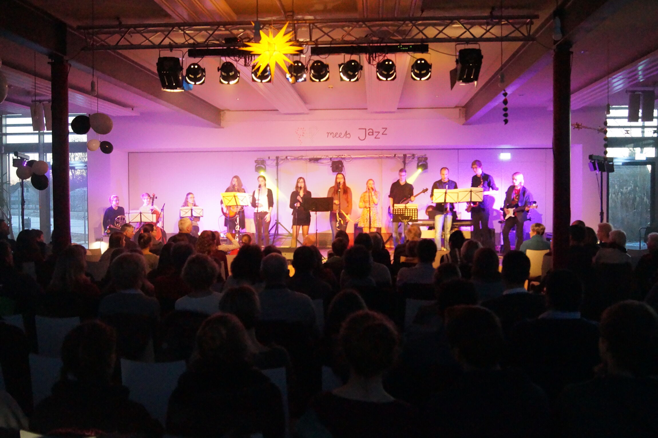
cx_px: 329
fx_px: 603
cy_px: 219
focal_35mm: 33
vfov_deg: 39.9
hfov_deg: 57.2
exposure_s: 1/80
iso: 6400
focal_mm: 22
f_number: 4.5
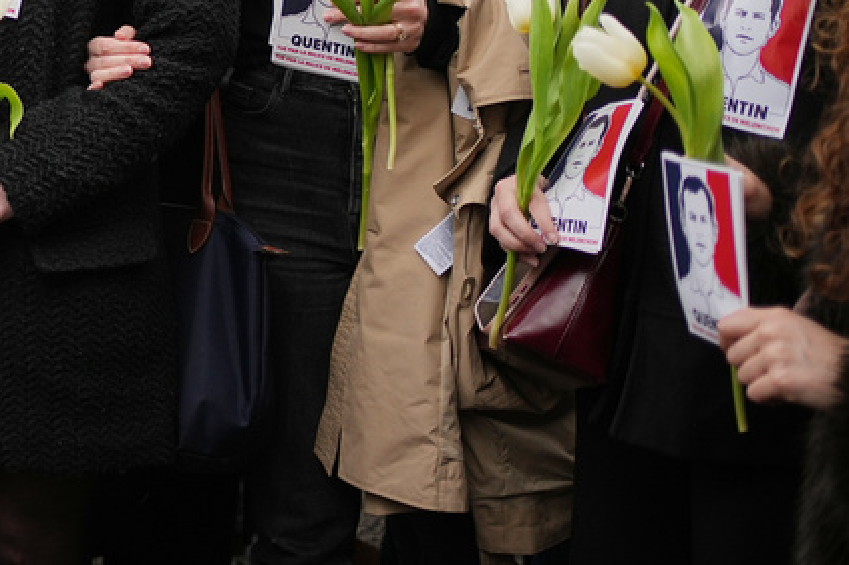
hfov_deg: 22.8
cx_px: -44
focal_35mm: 85
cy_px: -47
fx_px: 2004
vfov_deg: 15.6
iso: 400
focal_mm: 35
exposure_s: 1/1600
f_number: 2
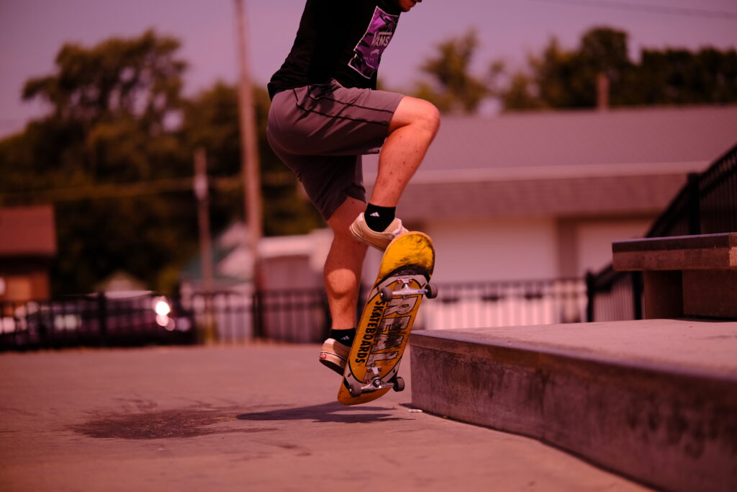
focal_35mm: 113
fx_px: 2314
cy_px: 246
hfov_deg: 18.1
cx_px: 368
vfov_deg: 12.1
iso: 200
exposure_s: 1/30000
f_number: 1.2
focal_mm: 75
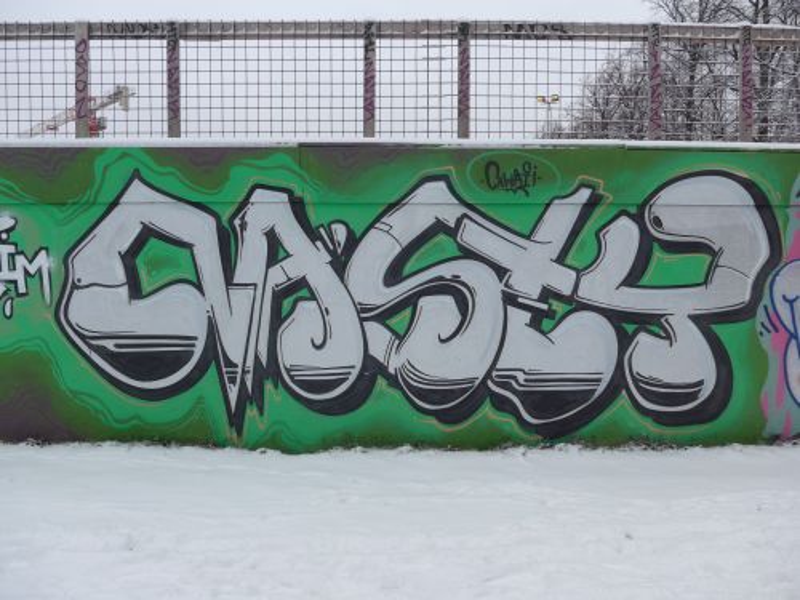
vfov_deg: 48.2
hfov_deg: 61.7
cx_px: 400
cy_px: 300
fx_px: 670
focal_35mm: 29
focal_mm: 6
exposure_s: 1/250
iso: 80
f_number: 2.8
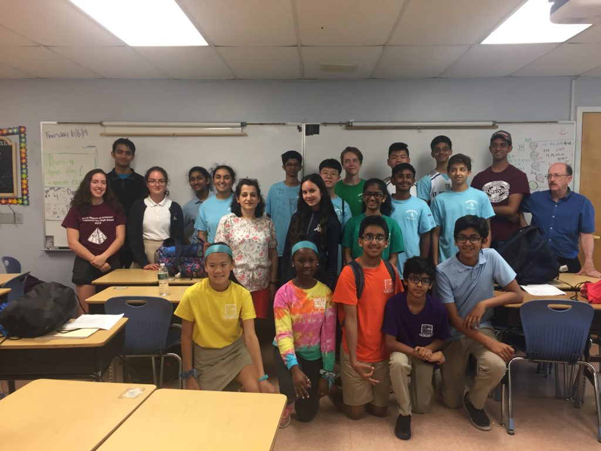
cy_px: 226
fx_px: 503
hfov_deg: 61.7
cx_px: 300
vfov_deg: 48.2
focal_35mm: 29
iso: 64
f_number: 2.2
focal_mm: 4.15
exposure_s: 1/30
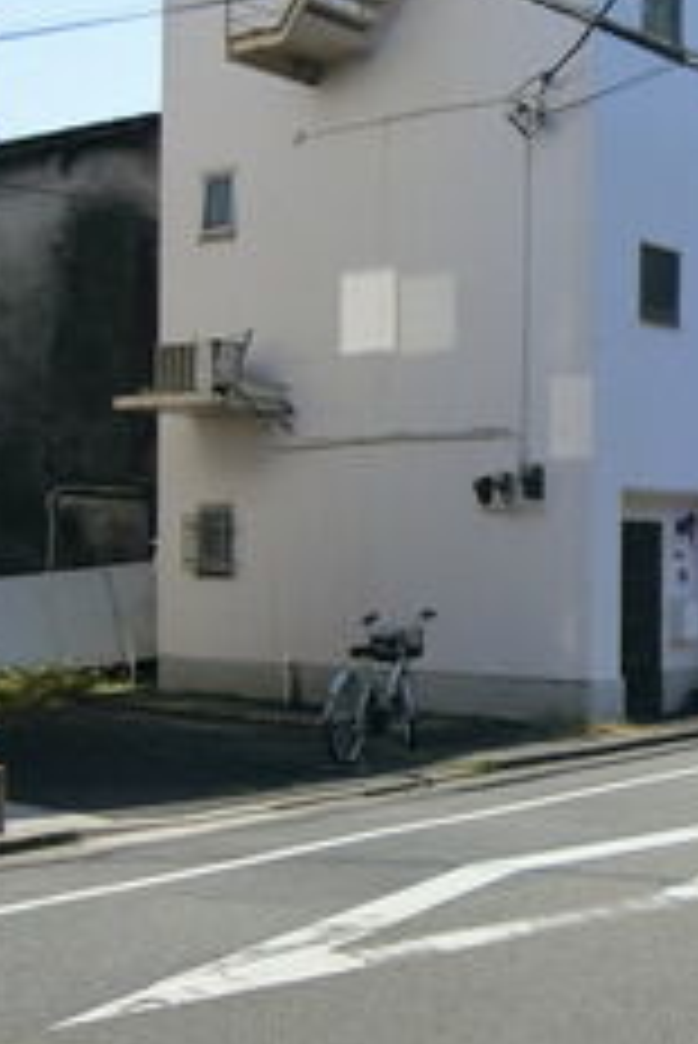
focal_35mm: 51
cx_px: 1031
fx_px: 1481
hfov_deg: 22.2
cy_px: 585
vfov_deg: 38.8
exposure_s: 1/200
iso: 80
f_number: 6.9
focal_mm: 4.06
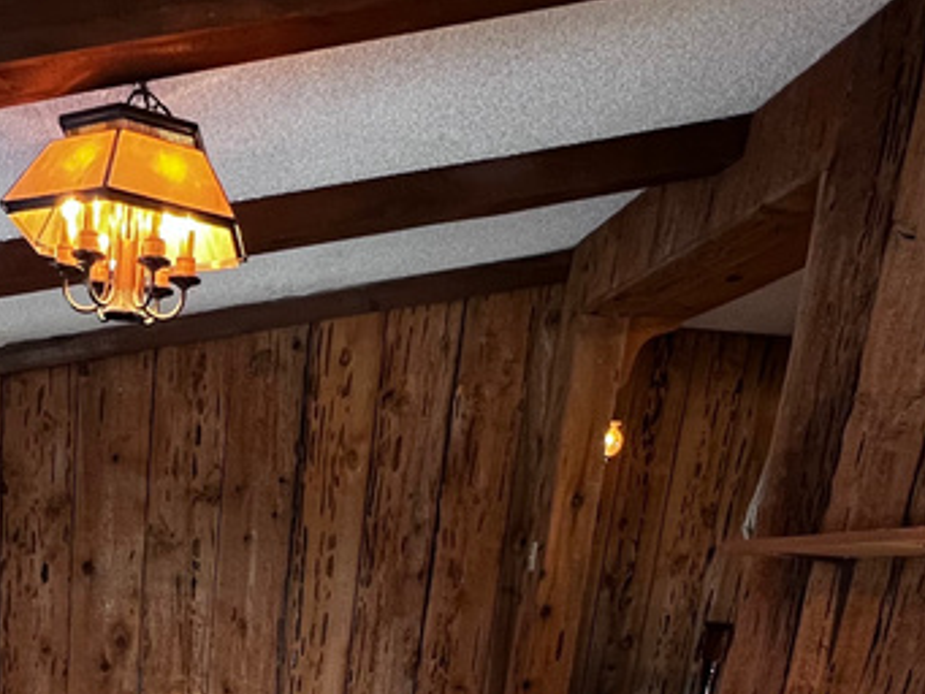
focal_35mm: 39
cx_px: 179
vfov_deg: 29.0
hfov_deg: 45.3
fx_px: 1043
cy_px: 930
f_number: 1.8
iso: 250
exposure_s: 1/60
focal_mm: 1.57
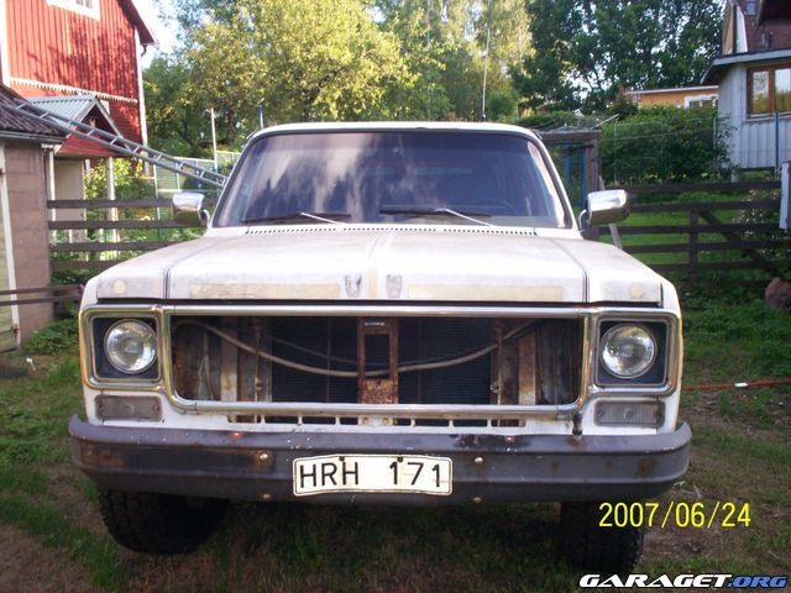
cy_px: 296
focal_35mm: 36
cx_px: 396
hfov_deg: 51.4
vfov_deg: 39.7
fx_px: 823
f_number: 4.5
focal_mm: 6
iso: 140
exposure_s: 1/60
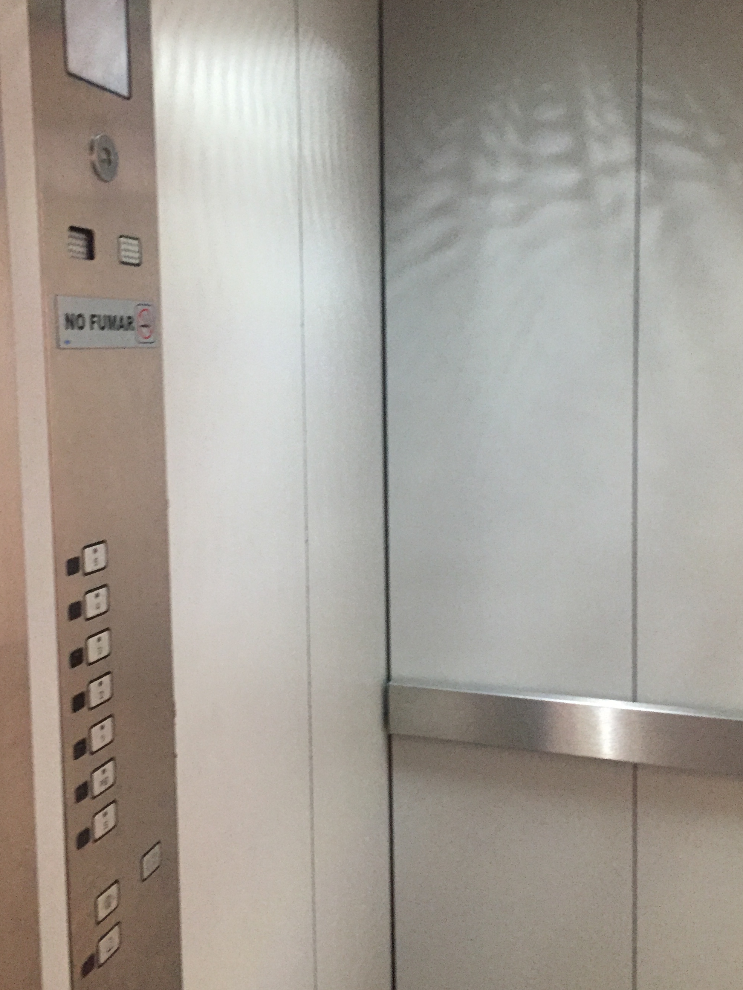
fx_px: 1030
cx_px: 300
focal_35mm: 36
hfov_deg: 39.5
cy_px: 443
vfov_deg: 51.3
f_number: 2.2
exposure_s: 1/30
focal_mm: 4.15
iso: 200
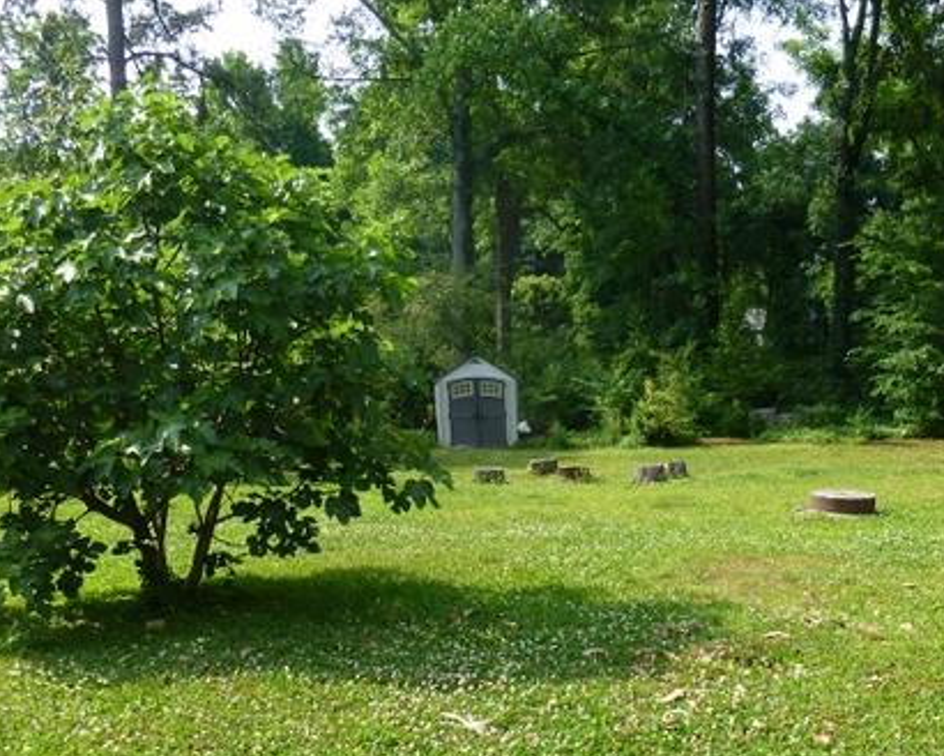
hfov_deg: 45.7
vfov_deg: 36.8
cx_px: 541
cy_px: 527
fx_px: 1118
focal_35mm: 40
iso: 100
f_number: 4
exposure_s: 1/320
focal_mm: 4.3
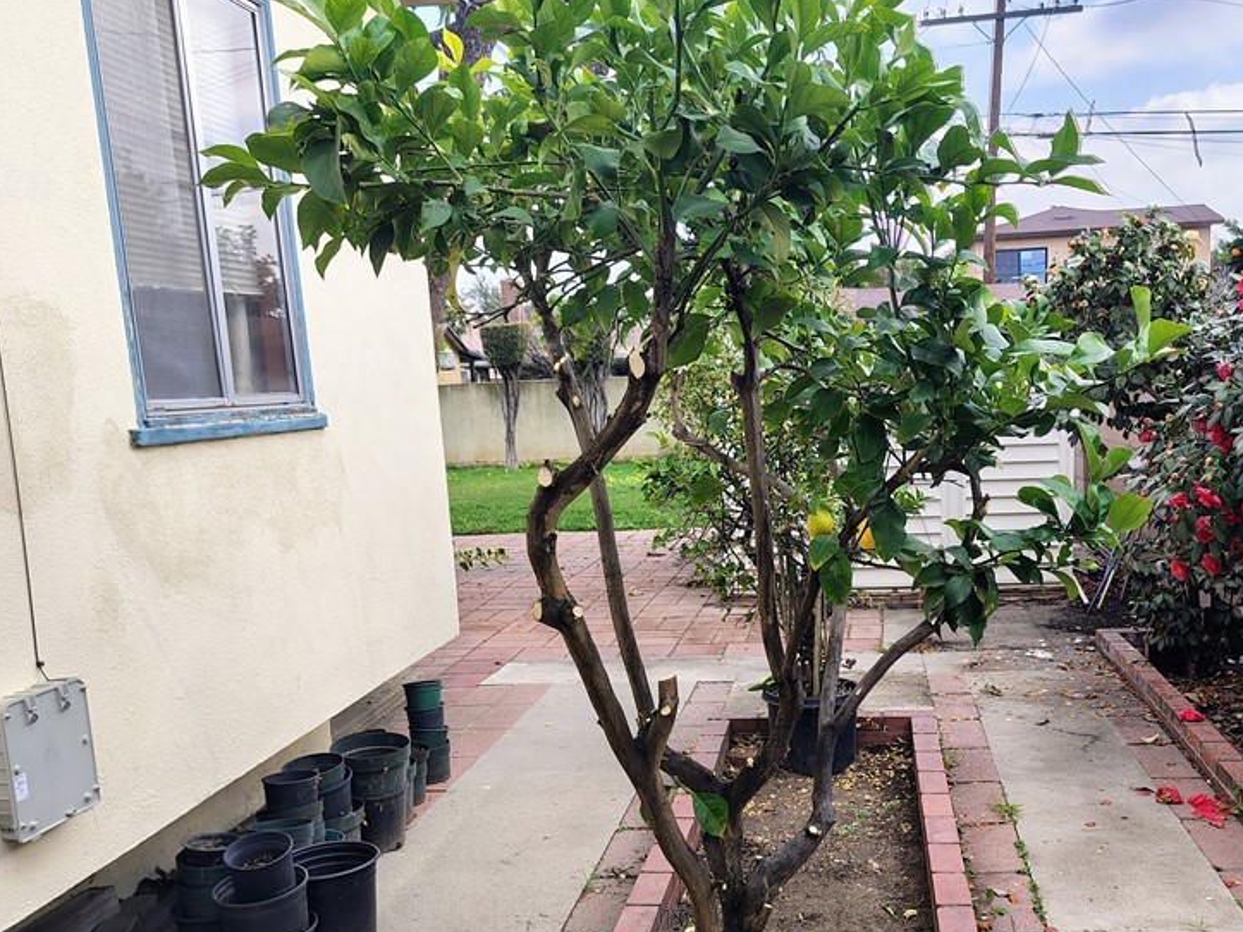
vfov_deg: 41.5
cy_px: 583
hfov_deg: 53.5
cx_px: 765
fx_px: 1221
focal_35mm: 34
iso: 100
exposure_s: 1/449
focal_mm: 5.56
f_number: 1.8
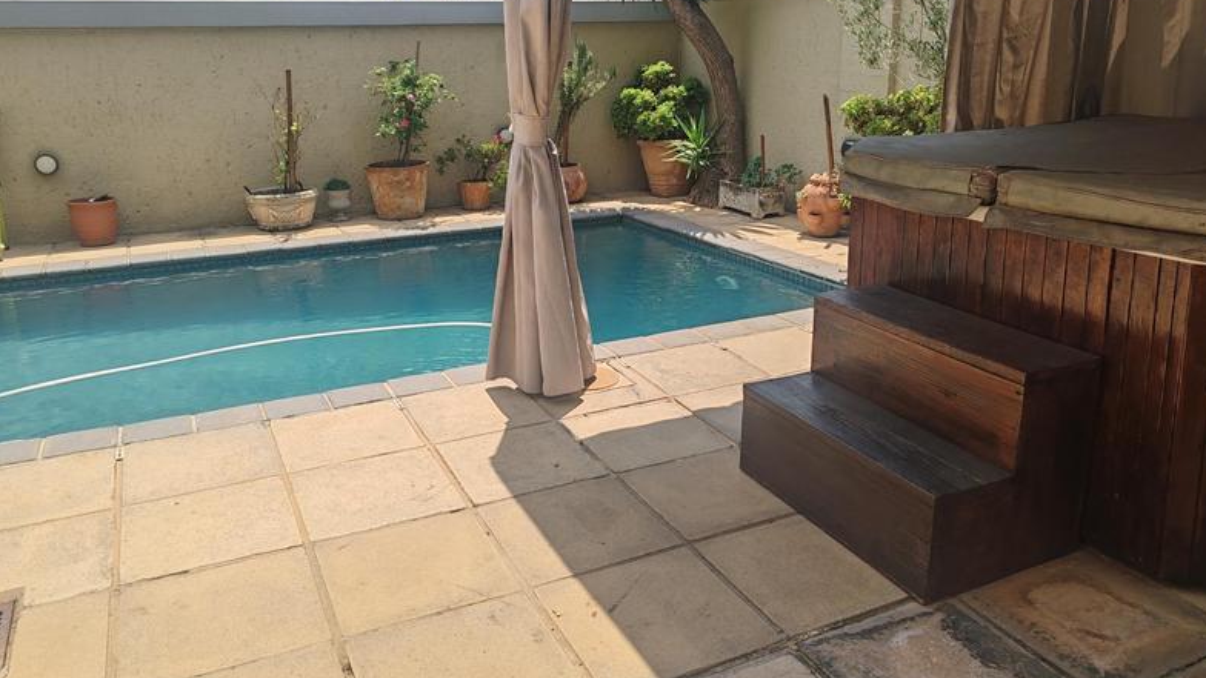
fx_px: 959
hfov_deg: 64.3
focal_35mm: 30
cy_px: 291
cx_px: 612
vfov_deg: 38.9
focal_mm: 6.12
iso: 50
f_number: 1.9
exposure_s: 1/600
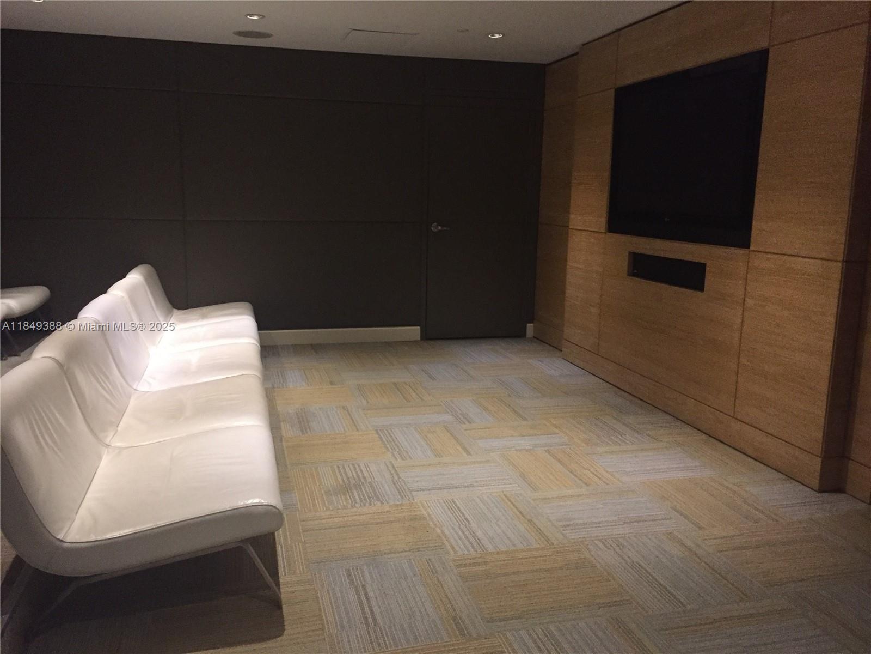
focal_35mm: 29
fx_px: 730
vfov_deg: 48.2
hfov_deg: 61.7
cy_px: 327
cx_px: 436
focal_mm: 4.15
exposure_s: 1/15
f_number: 2.2
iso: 320
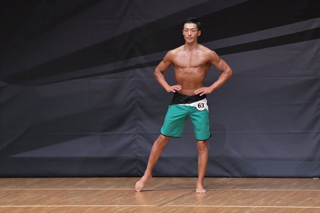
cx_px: 160
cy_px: 106
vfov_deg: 4.6
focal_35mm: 300
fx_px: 2665
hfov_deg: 6.9
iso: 6400
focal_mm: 200
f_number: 5.6
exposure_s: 1/400
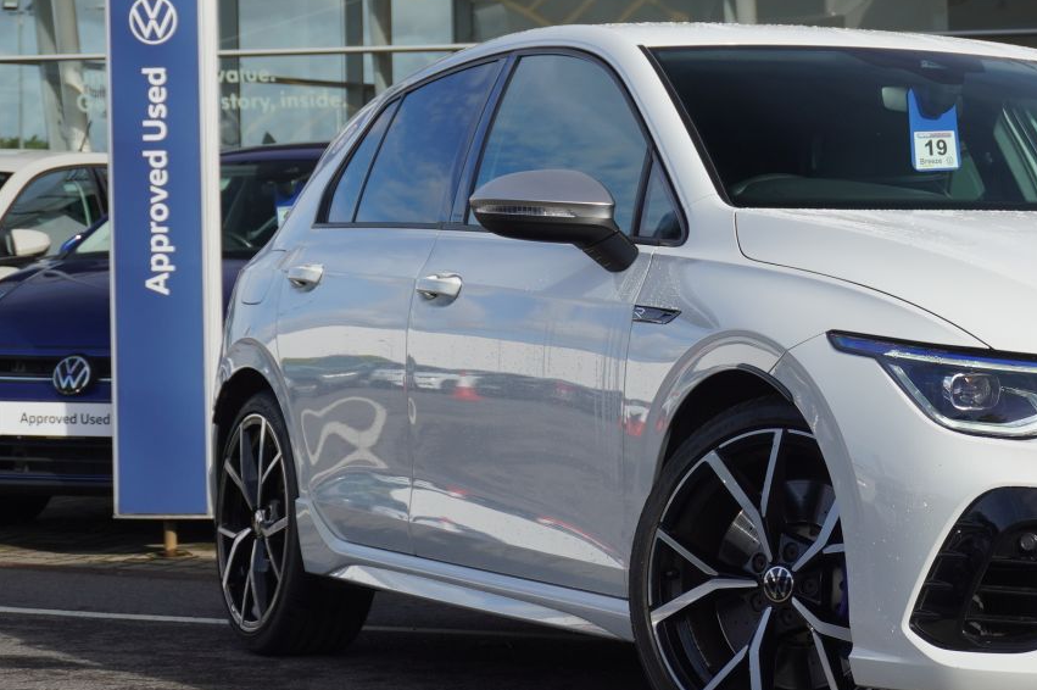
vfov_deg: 12.4
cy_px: 265
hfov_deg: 18.3
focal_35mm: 110
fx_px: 3164
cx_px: 953
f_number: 7.1
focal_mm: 39
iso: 100
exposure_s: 1/250
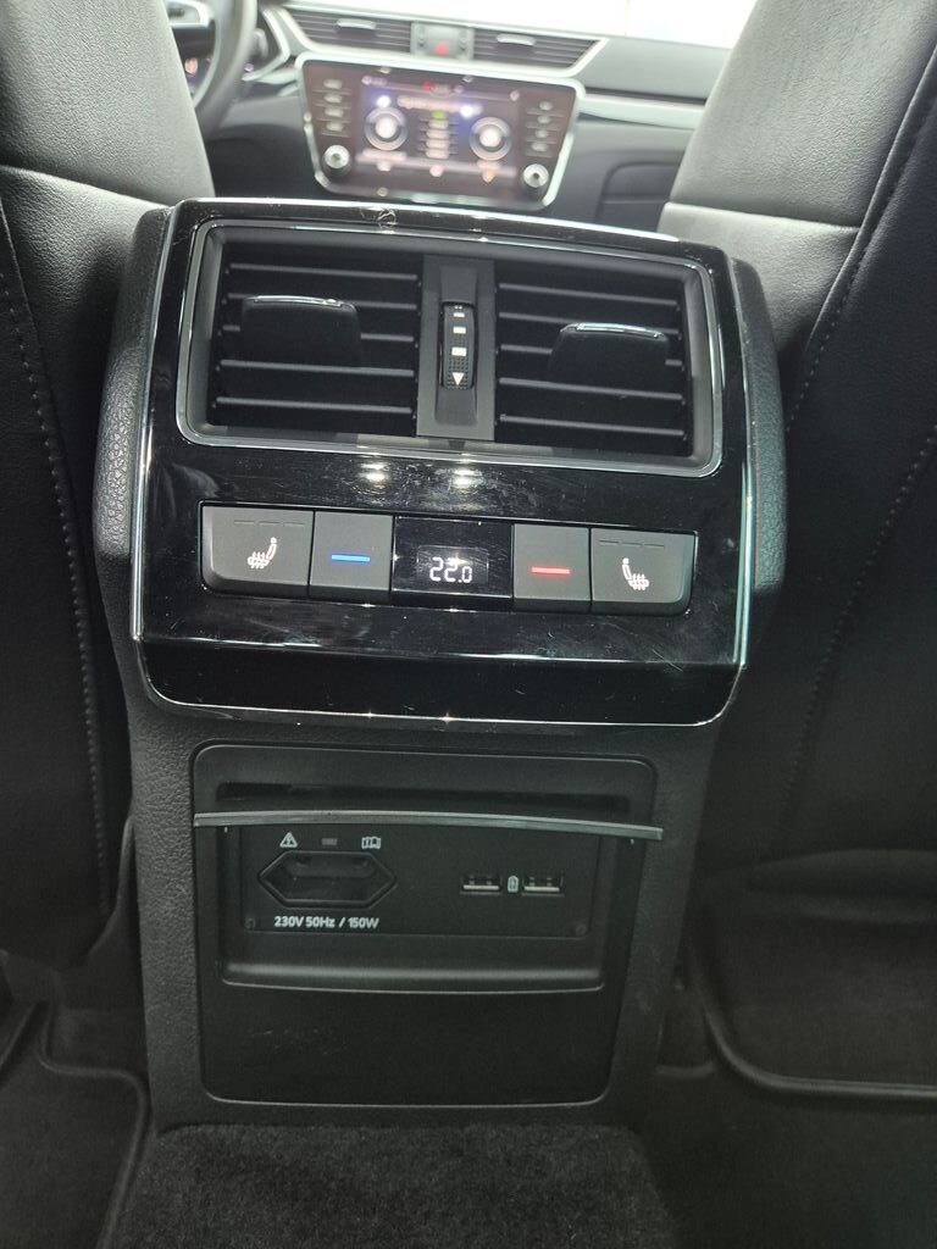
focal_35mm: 23
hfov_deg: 58.9
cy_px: 624
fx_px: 830
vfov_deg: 73.9
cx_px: 468
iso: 1600
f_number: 1.8
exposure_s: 1/33
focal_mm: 5.4
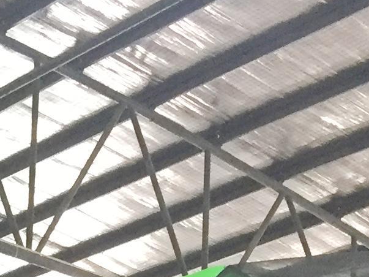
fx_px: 1673
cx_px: -49
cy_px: 718
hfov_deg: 12.3
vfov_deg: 8.5
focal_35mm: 157
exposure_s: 1/33
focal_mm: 4.15
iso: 250
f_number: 2.2
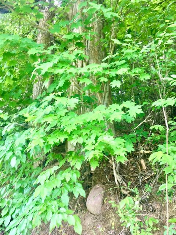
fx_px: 197
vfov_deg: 61.7
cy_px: 118
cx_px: 88
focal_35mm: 29
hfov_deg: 48.2
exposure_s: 1/30
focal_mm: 4.15
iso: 25
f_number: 2.2
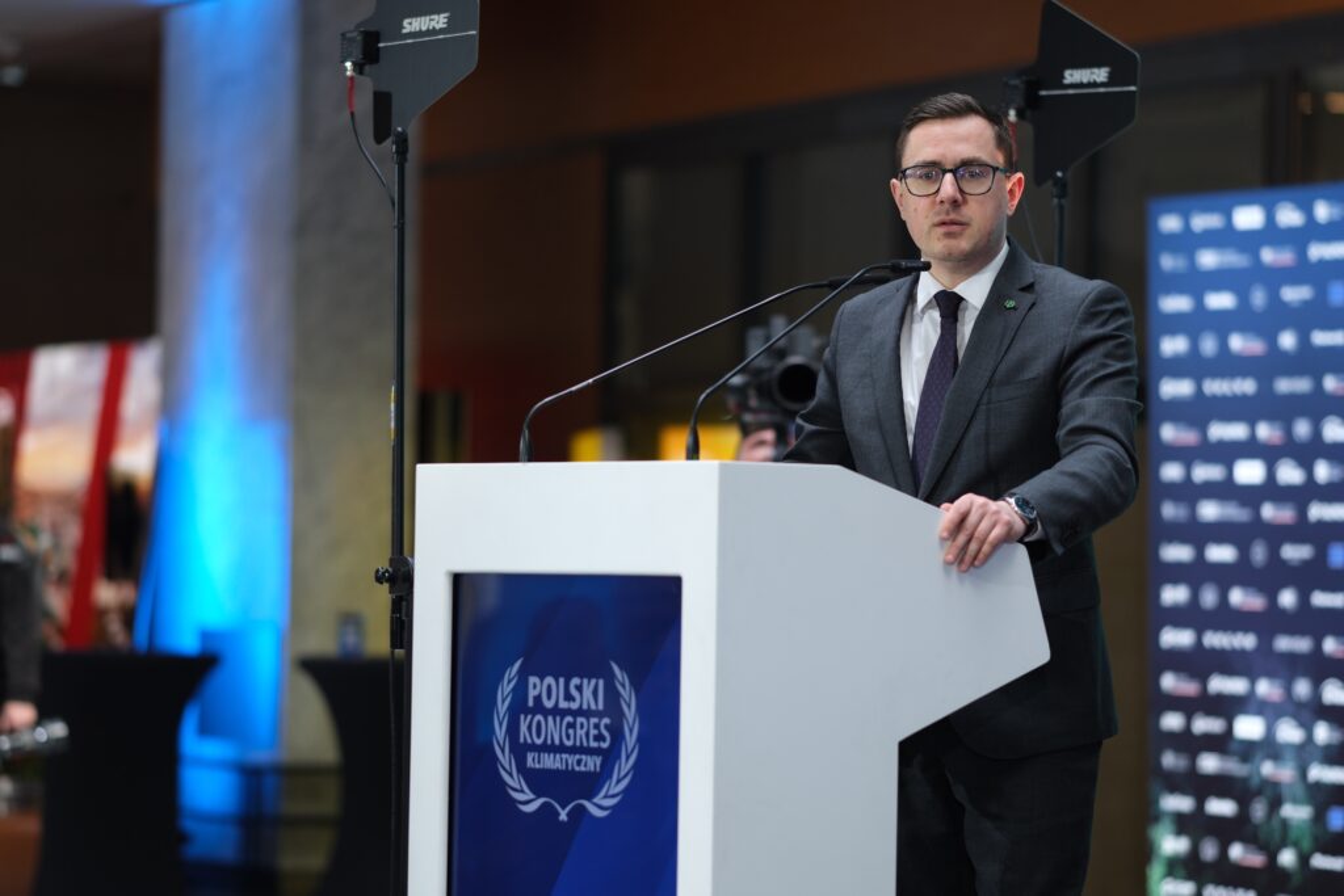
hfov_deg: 15.2
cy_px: 448
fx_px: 5040
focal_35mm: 135
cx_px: 672
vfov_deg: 10.2
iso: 250
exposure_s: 1/160
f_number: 2
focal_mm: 90
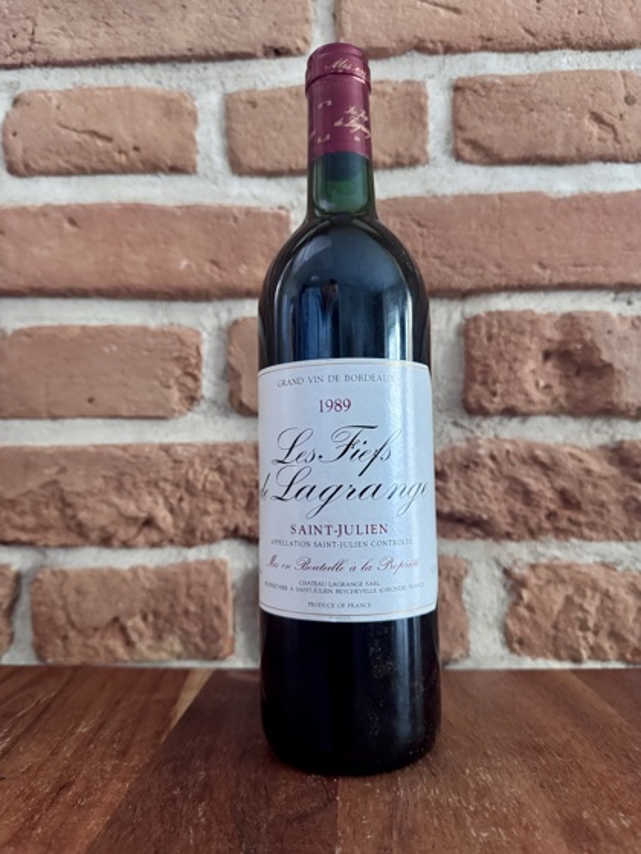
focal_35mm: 24
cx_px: 320
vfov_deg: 71.6
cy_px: 427
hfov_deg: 56.8
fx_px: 593
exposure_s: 1/46
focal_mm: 6.76
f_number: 1.78
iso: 800
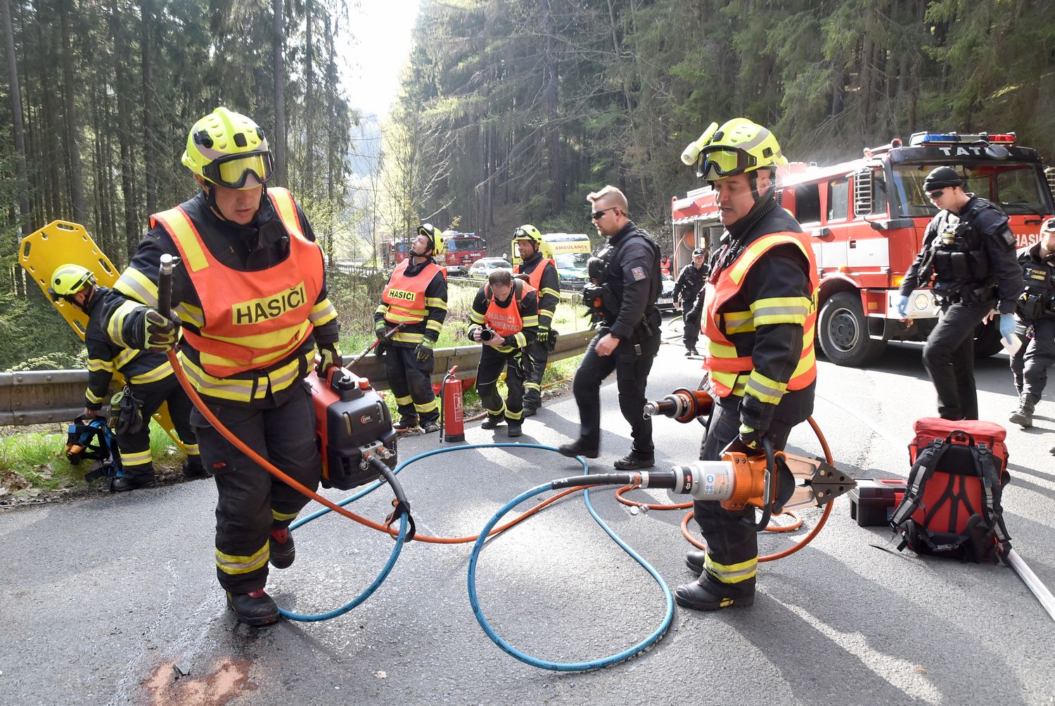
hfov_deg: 70.4
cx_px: 528
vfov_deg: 50.5
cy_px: 353
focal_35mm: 26
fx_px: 748
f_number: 6.3
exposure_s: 1/160
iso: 400
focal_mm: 17
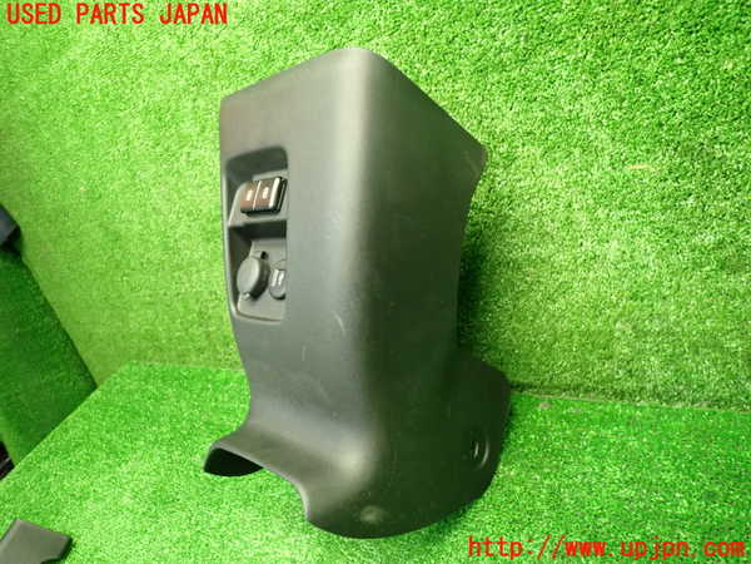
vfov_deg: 54.9
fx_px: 542
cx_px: 376
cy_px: 282
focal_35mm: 25
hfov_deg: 69.4
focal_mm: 4.5
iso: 400
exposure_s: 1/30
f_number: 2
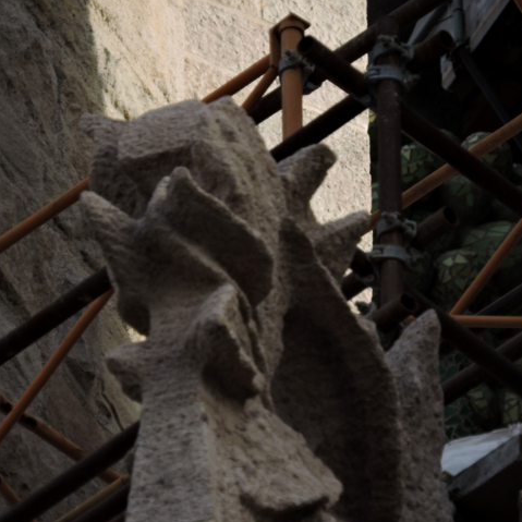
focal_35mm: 1181
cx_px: 255
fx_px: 20149
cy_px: 276
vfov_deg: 1.5
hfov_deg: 1.5
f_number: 5.6
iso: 100
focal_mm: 143.3
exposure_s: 1/250
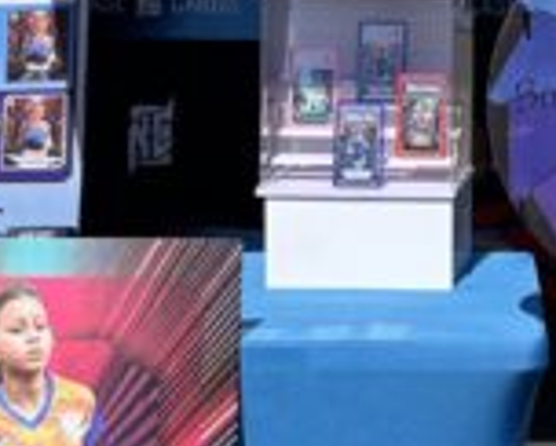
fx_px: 2817
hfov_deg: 11.1
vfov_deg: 9.0
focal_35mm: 171
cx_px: 651
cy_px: 40
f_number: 1.6
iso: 50
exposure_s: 1/4255
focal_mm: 5.96
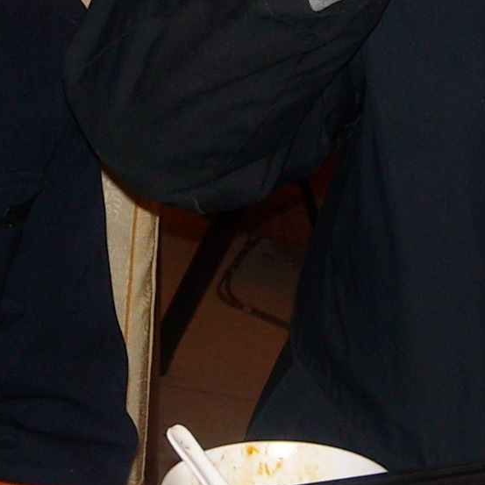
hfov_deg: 12.0
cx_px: 206
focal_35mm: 145
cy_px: 191
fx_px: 2298
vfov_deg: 12.0
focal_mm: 5.7
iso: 100
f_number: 2.8
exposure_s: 1/60
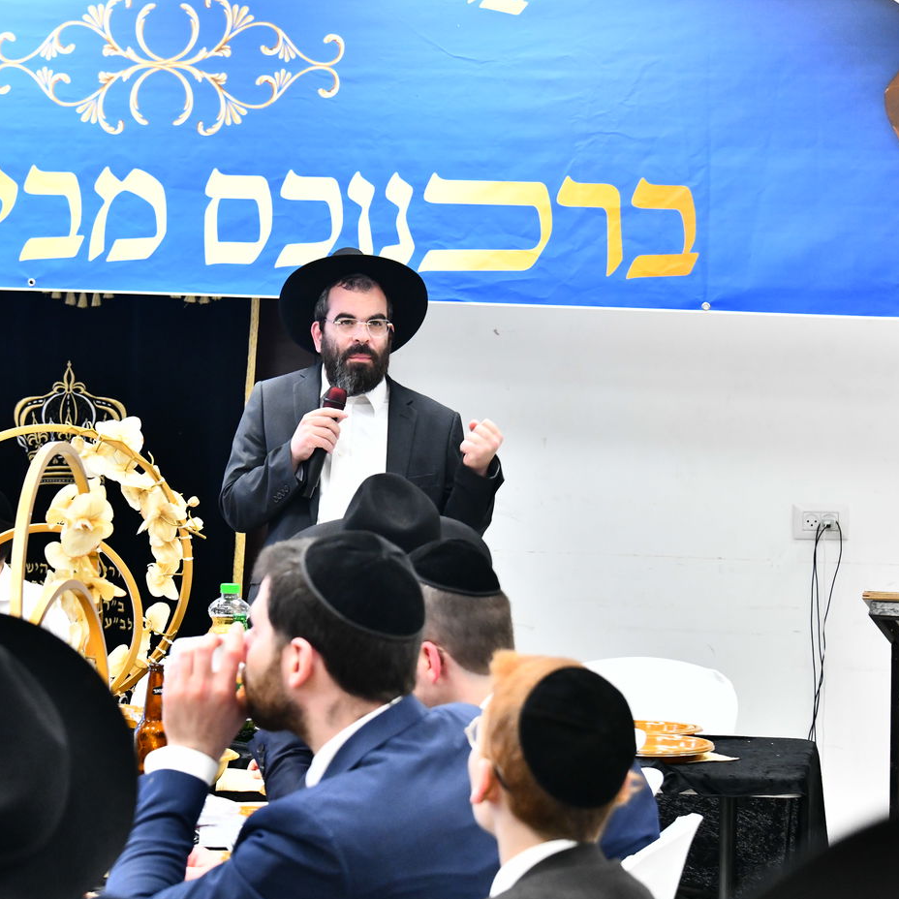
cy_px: 451
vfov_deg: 17.4
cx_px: 320
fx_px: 2938
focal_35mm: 100
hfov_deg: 17.4
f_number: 5.6
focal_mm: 78
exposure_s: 1/160
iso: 4000
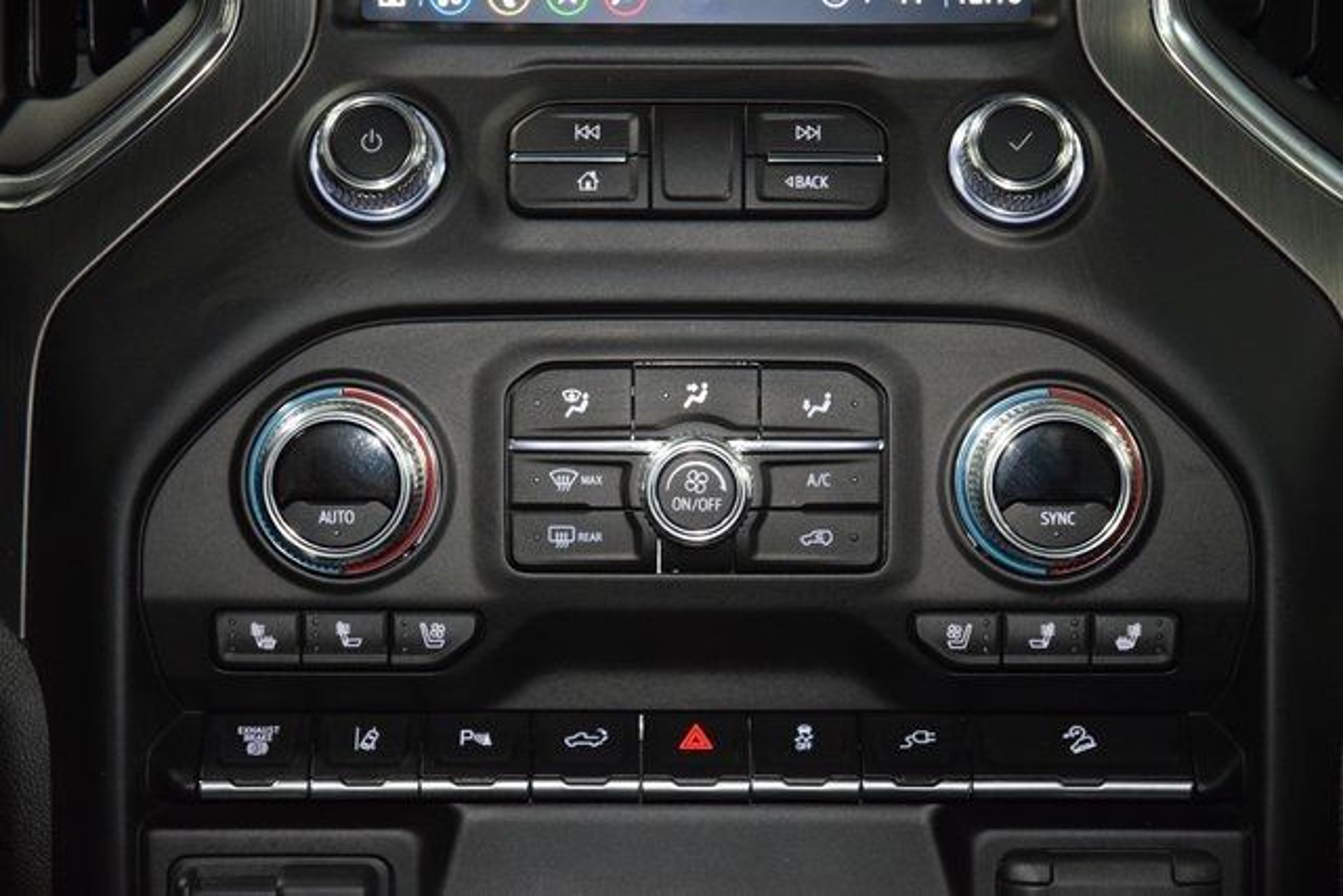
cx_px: 672
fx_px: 3638
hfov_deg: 20.9
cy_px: 448
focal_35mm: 98
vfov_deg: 14.0
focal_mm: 65
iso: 2200
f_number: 4.5
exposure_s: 1/50
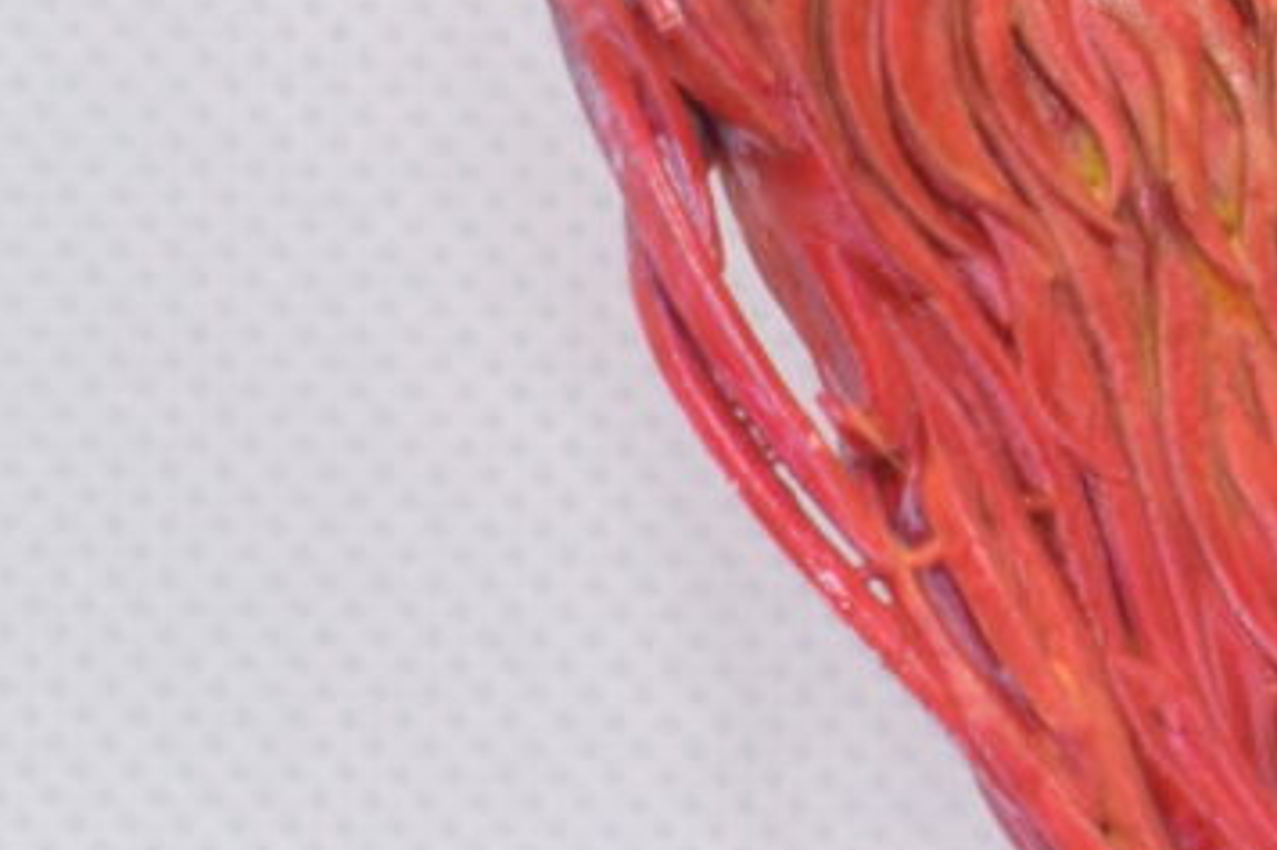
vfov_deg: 5.3
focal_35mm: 259
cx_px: 2231
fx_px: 9183
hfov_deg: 7.7
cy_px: -425
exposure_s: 1/125
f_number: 11
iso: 800
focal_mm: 24
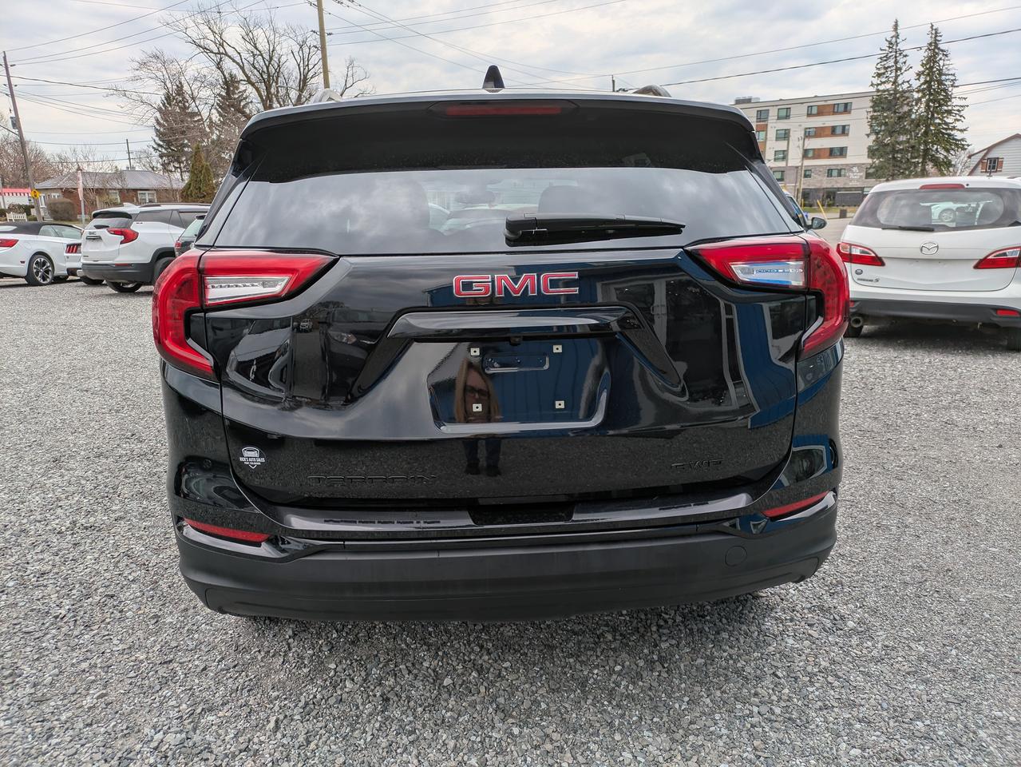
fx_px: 738
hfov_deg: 69.4
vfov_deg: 54.9
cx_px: 510
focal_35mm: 25
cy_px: 384
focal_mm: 5.43
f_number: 1.89
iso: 45
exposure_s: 1/1269
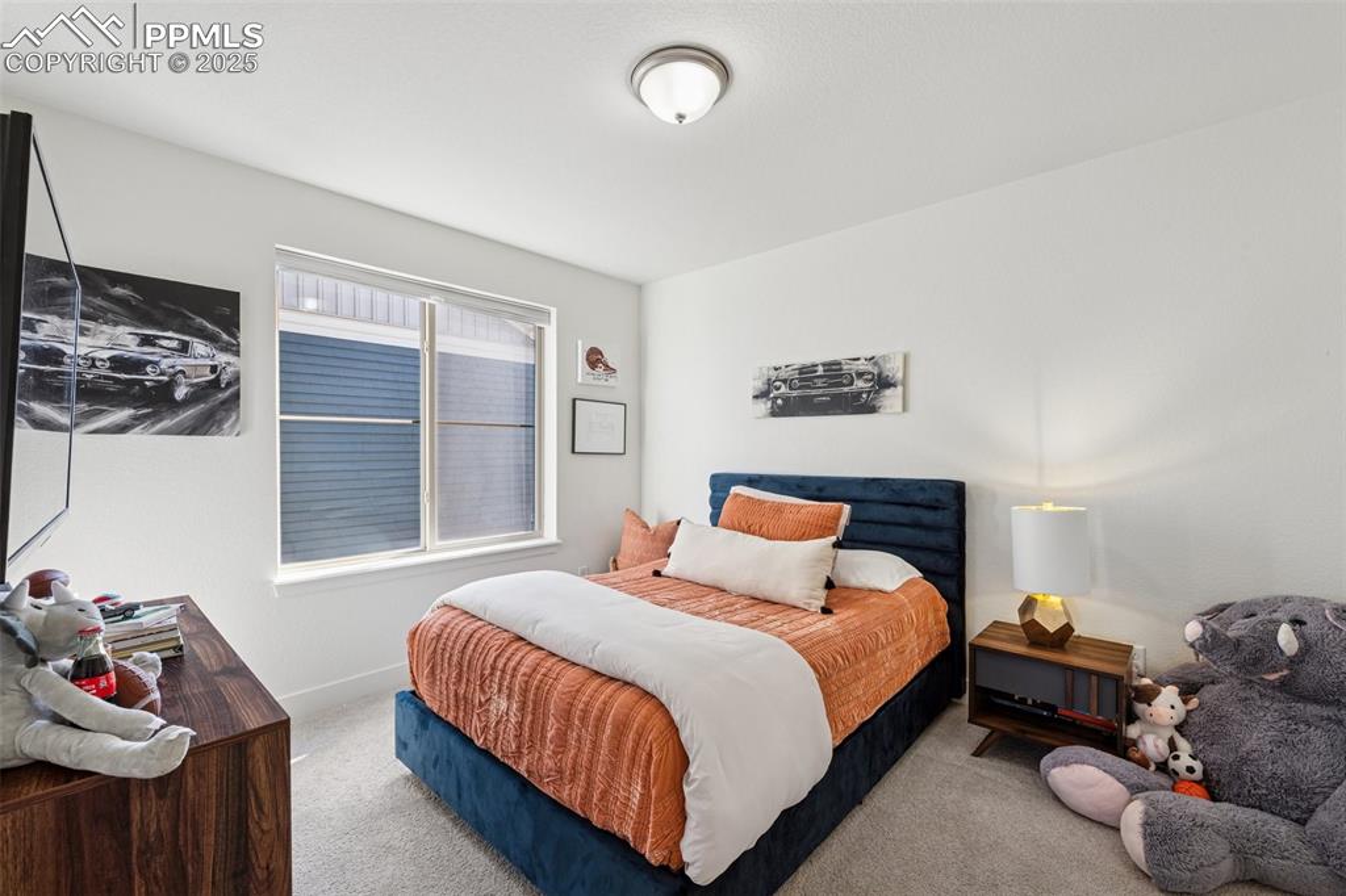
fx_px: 561
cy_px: 448
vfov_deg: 77.3
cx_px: 673
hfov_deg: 100.4
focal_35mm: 15
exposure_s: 1/3
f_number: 11
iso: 100
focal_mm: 15
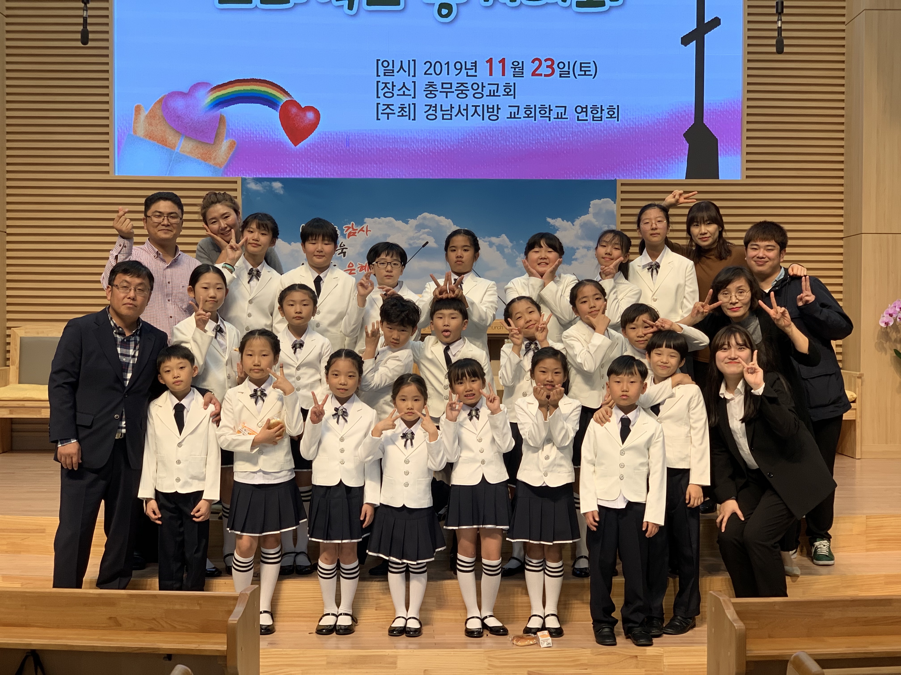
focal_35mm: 52
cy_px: 338
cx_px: 450
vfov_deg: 28.0
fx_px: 1353
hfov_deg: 36.8
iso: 40
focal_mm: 6
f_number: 2.4
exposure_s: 1/120
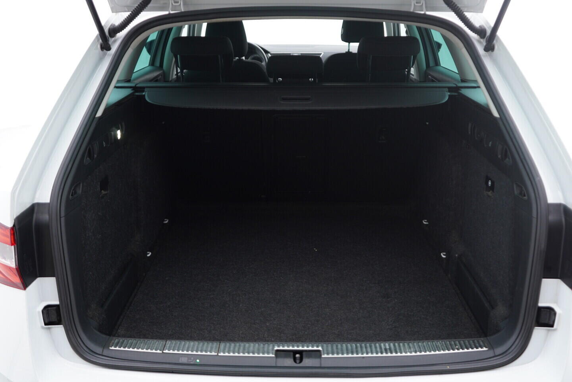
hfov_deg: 53.1
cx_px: 286
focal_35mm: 36
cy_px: 191
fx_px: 572
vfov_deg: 36.9
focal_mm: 24
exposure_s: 1/40
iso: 160
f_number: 2.8
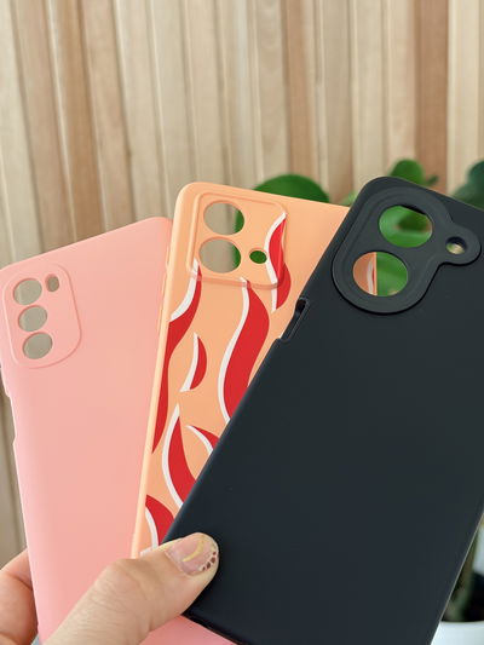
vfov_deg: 36.8
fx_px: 969
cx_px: 242
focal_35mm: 52
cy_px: 322
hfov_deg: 28.0
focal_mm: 5.96
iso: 32
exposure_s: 1/122
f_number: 1.6
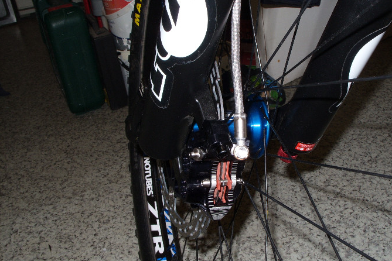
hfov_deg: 44.4
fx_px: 479
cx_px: 217
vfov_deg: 30.5
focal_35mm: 44
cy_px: 140
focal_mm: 7.8
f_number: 2.8
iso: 50
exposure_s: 1/30
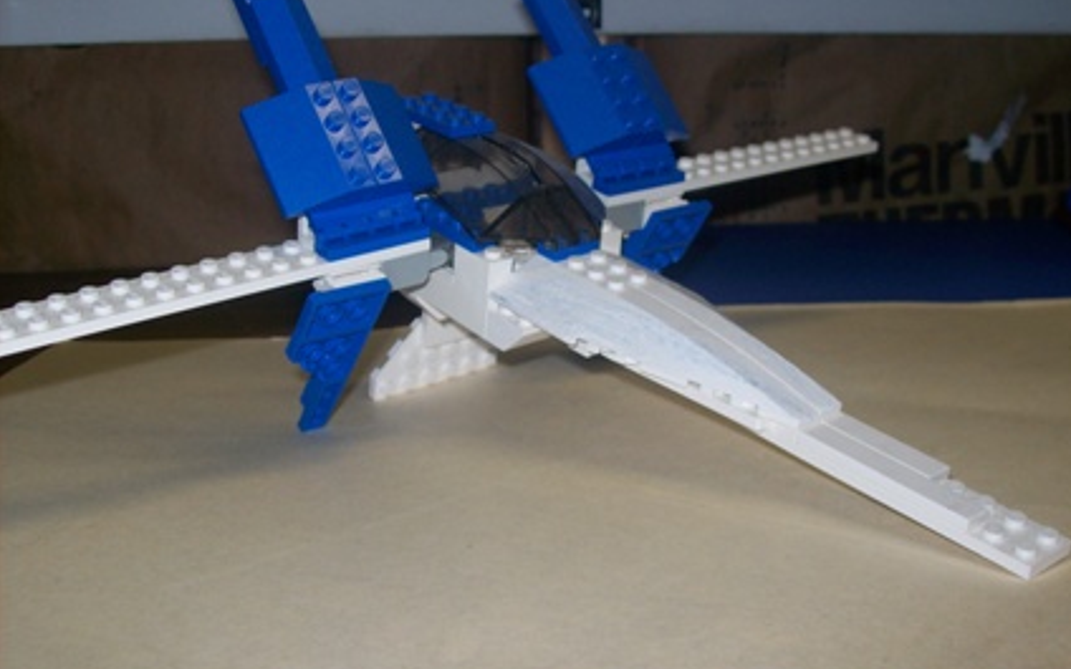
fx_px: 1401
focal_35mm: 48
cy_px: 303
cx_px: 537
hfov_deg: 41.8
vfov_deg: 26.9
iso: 80
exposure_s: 1/73.6
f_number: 3
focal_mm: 7.6
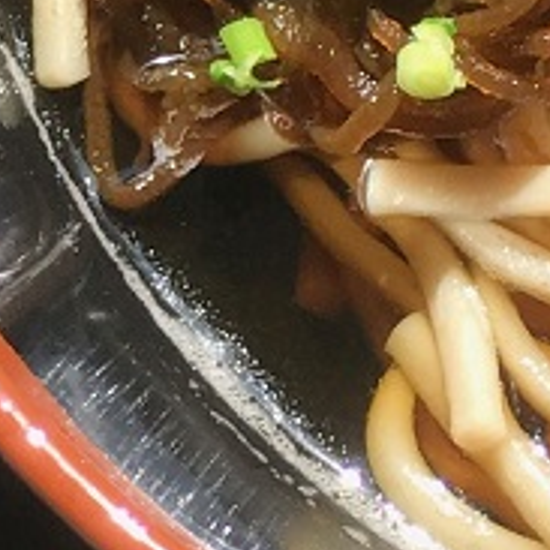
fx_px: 5950
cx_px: 1064
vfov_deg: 5.2
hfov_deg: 5.2
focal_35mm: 331
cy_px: -565
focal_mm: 6.6
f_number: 2.8
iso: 20
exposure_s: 1/336
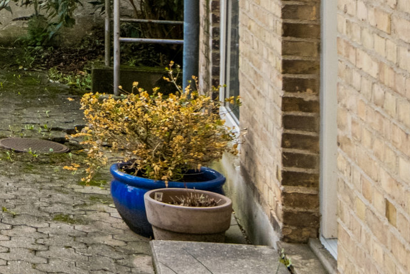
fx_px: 1151
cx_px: -474
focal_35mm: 101
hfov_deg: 15.1
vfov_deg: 12.9
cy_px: -126
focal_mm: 22
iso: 800
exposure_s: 1/200
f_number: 10
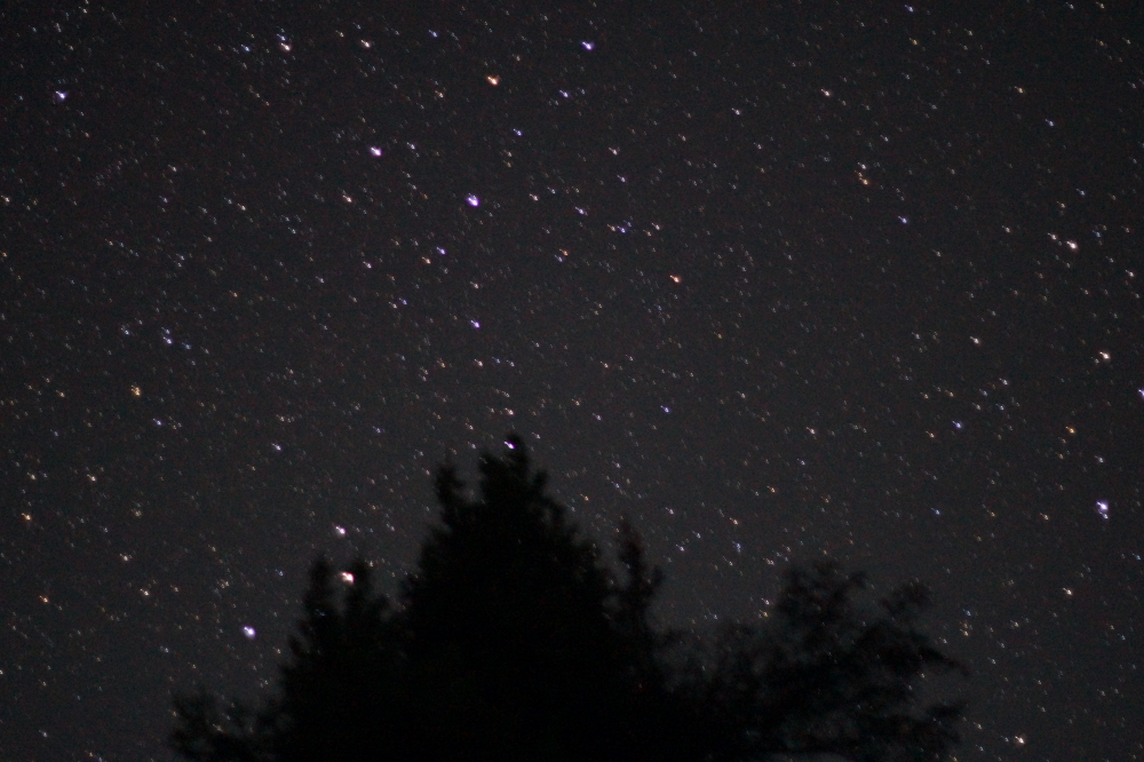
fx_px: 2382
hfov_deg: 27.0
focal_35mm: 75
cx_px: 572
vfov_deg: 18.2
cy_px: 381
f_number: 1.4
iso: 1600
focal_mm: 50
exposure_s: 15
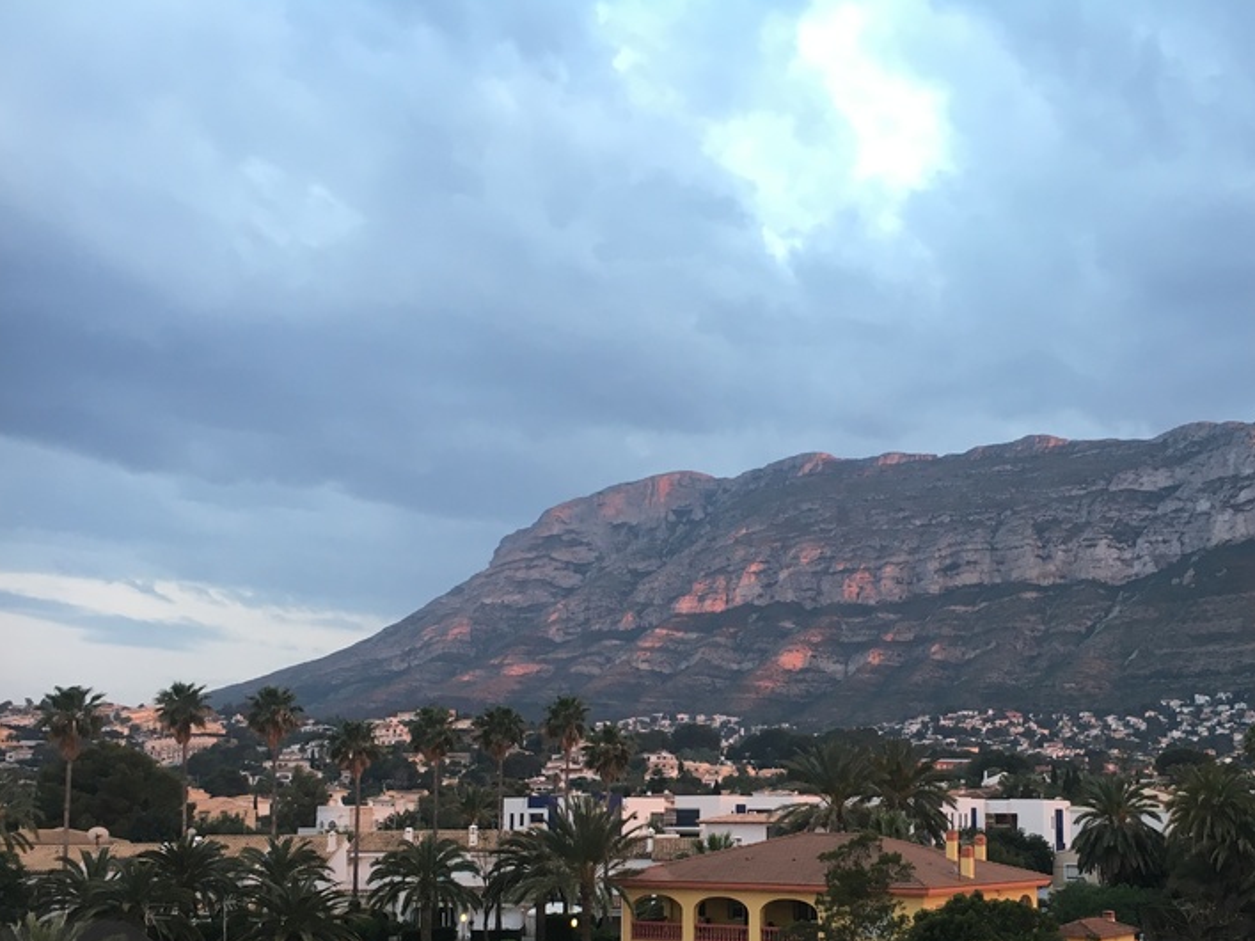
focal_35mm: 42
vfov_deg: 33.8
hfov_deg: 44.6
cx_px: 751
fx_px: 1522
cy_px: 676
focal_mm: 4.15
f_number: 2.2
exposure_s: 1/33
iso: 64
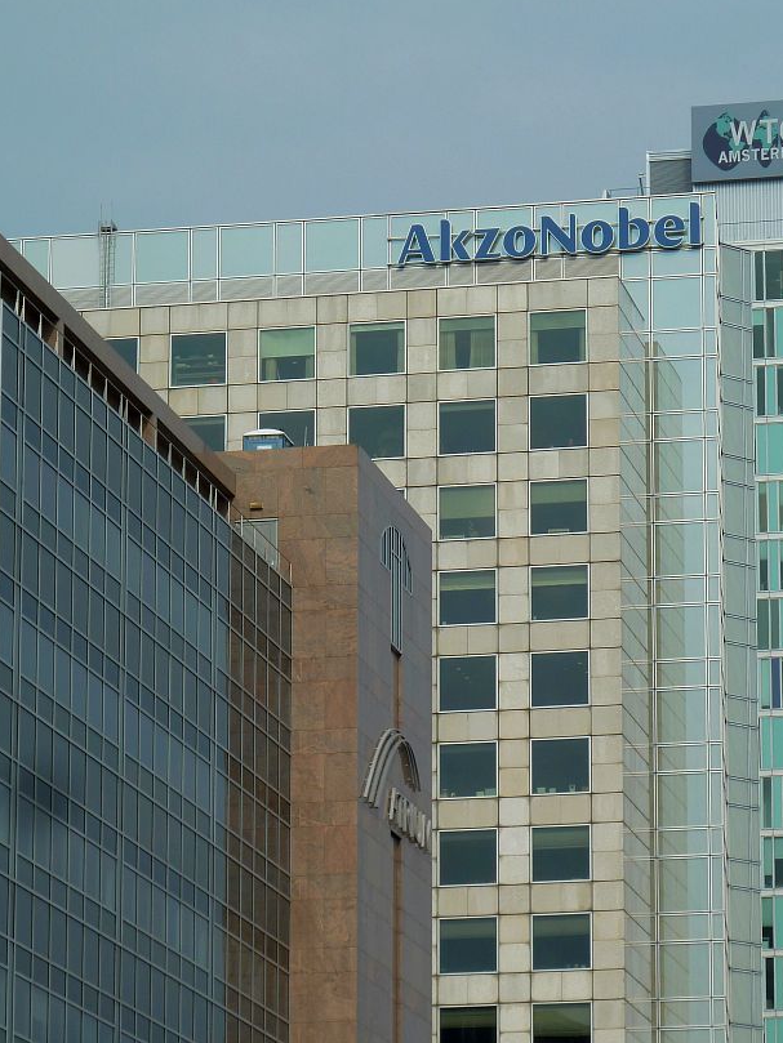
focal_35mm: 162
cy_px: 590
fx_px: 4885
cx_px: 388
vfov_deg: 12.2
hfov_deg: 9.2
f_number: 5
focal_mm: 21
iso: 80
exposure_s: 1/500
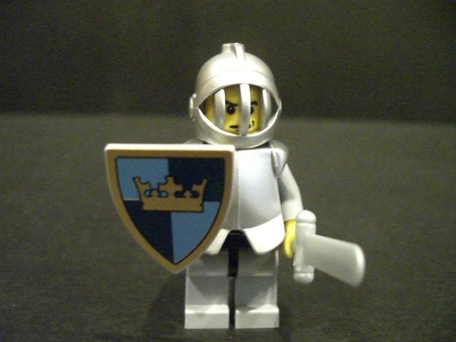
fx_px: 501
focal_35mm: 38
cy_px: 171
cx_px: 228
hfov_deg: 49.0
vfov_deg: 37.7
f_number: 3.1
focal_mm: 6.3
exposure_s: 1/10
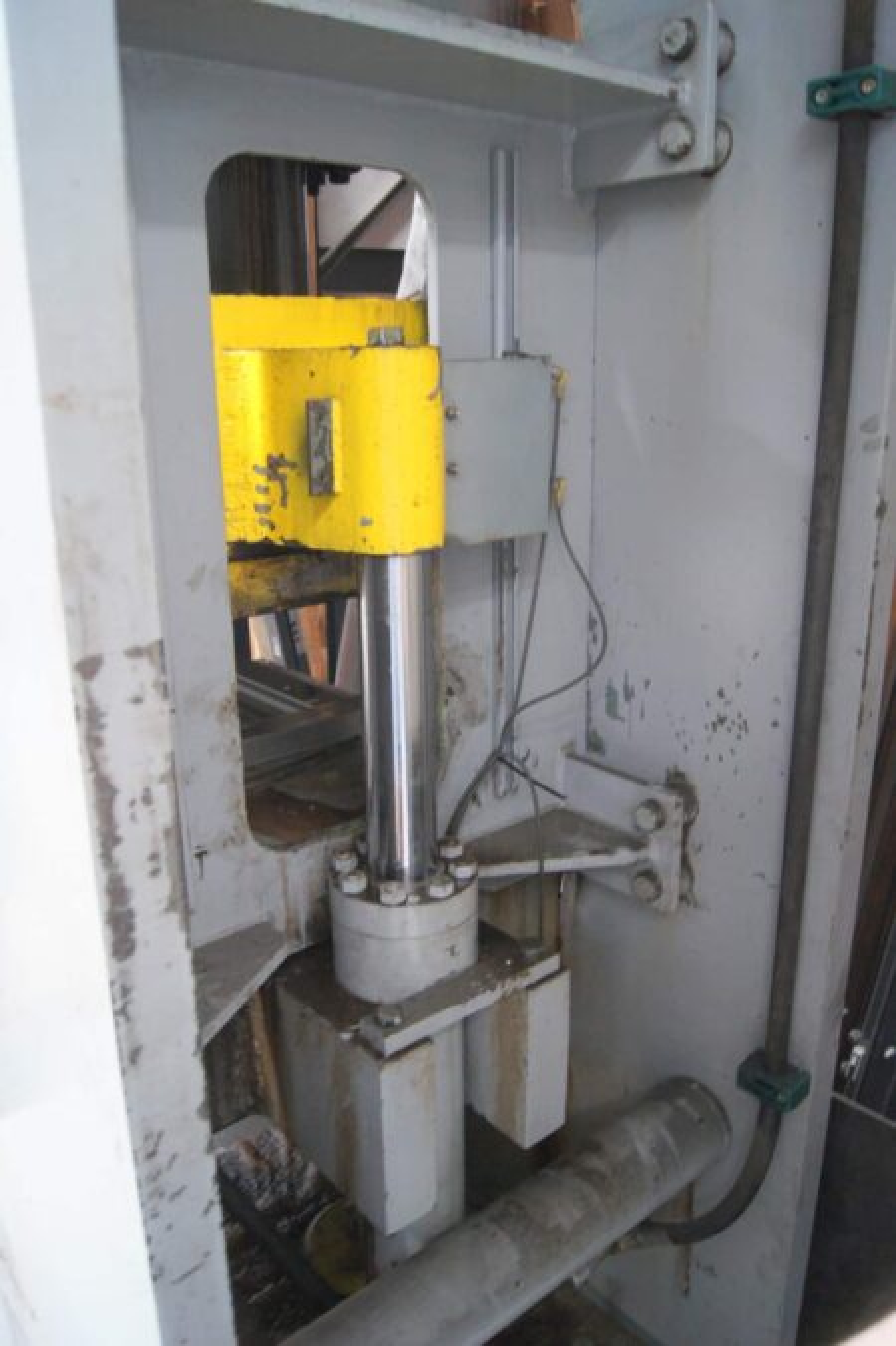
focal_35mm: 27
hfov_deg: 47.9
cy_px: 673
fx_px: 1009
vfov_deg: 67.4
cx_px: 448
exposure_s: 1/20
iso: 1600
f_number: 3.5
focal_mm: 18
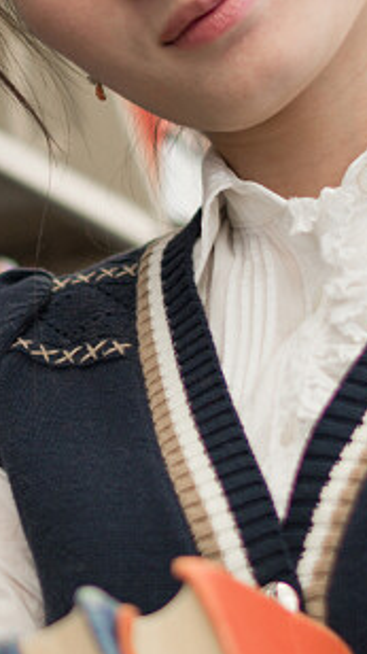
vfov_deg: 8.5
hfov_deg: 4.8
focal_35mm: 253
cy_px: 226
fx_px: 4382
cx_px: -212
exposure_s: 1/160
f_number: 2
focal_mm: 58
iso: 250
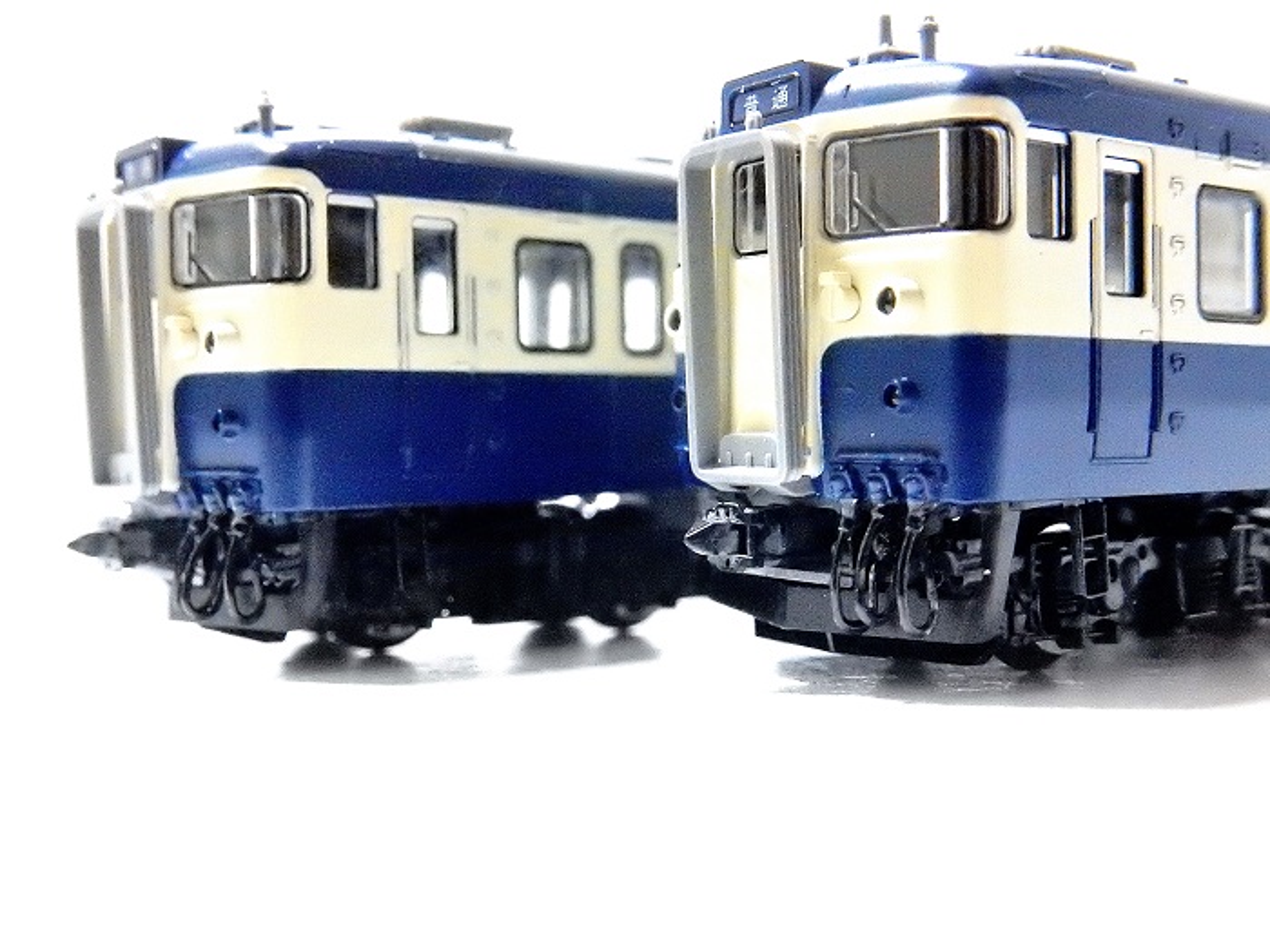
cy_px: 476
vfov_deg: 33.6
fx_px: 1578
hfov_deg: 43.9
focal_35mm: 43
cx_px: 635
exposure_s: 1/60
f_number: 4.2
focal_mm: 7.6
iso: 3200
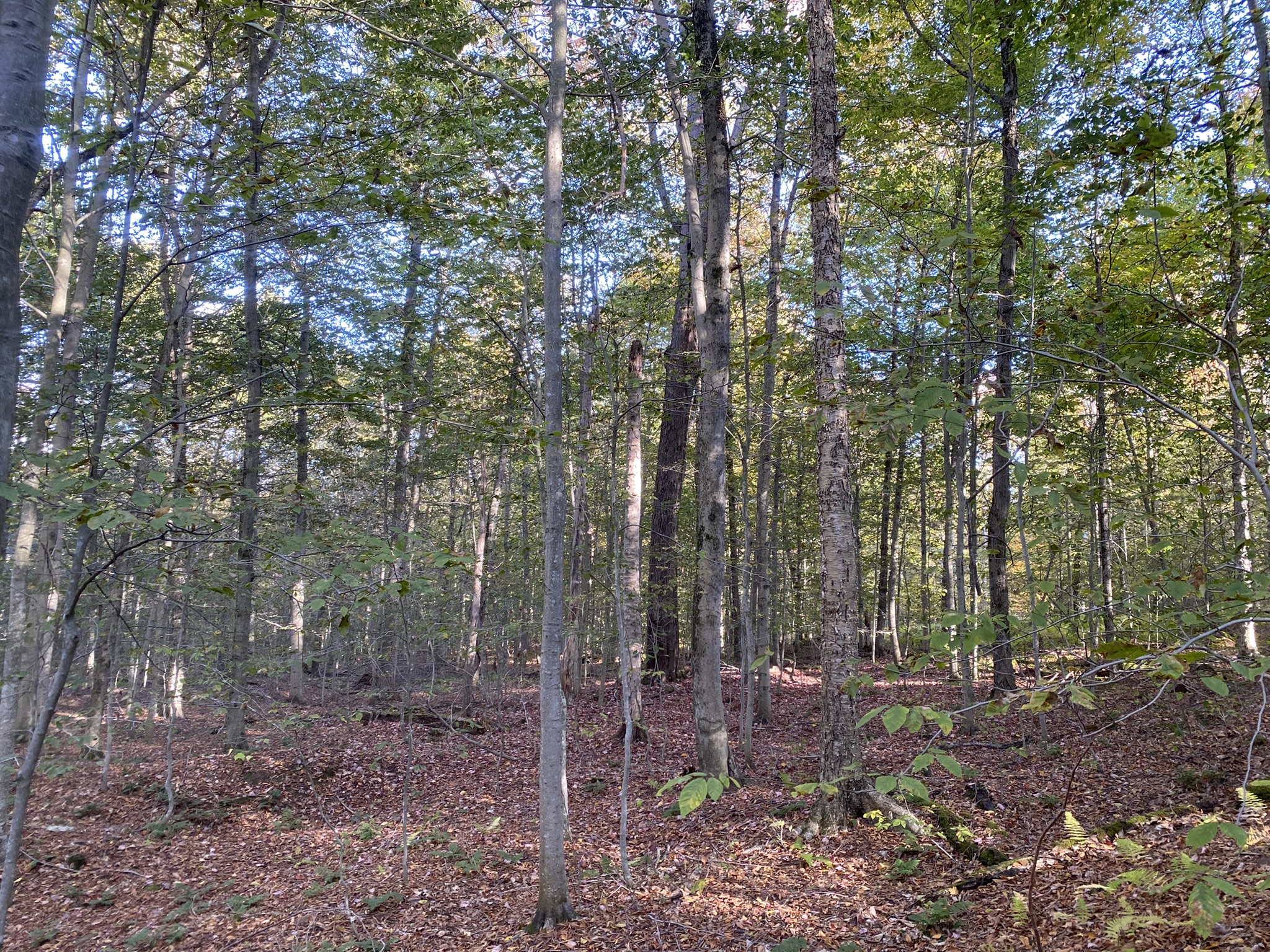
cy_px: 476
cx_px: 635
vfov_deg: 53.1
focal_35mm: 26
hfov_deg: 67.3
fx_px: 954
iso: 125
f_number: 1.8
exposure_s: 1/103
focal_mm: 4.25
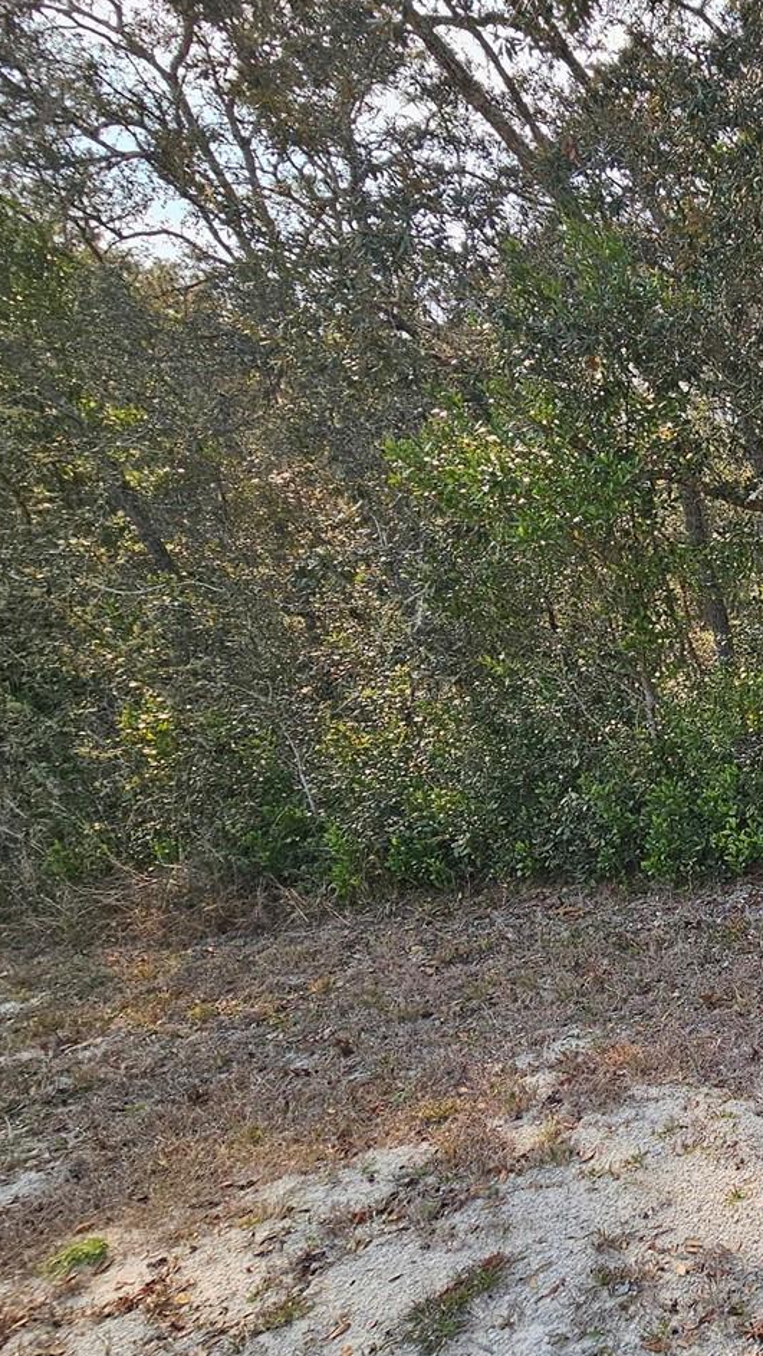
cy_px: 689
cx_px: 1020
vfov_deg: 76.3
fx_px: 863
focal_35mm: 24
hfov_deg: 33.2
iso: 50
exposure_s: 1/803
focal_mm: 2.2
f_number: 2.2
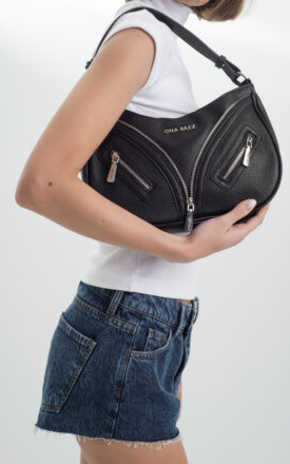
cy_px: 235
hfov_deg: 24.9
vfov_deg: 38.9
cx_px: 143
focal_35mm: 52
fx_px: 658
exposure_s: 1/125
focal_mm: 50
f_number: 10
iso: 100
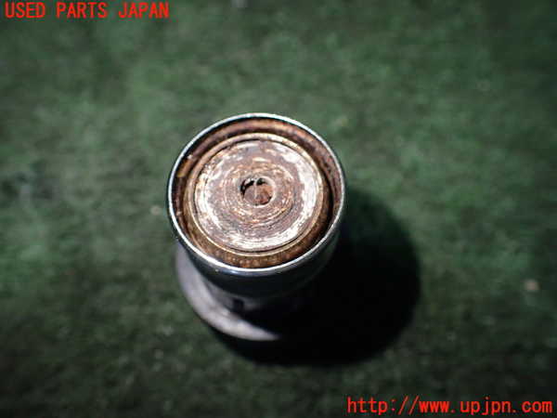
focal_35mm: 30
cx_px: 278
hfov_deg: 60.0
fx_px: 483
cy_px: 209
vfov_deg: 46.8
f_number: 2.3
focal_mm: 5.4
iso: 400
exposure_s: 1/125
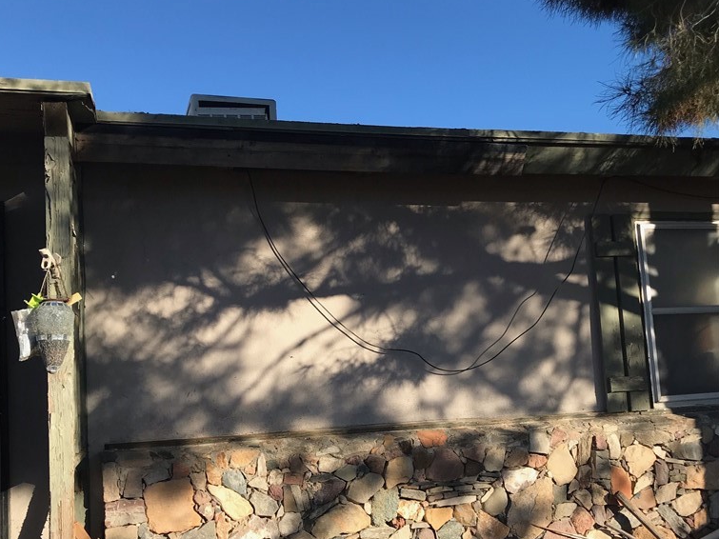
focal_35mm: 38
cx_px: 356
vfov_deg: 37.6
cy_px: 323
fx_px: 789
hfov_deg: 49.0
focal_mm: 3.99
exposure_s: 1/1473
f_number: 1.8
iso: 20
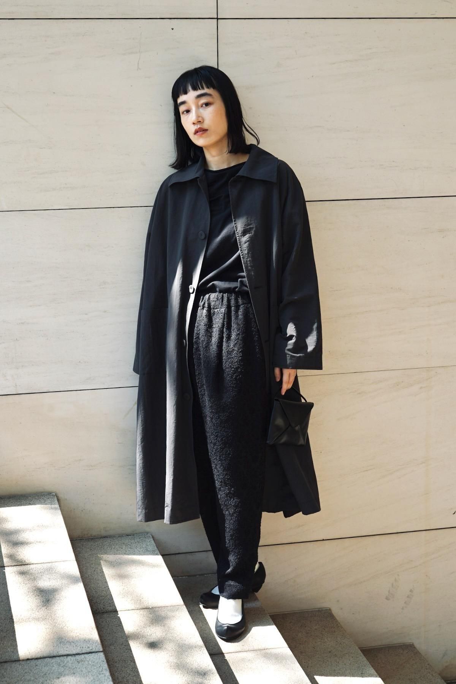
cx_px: 228
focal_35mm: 52
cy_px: 342
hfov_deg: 26.0
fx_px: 988
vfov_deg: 38.2
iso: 100
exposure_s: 1/160
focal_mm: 52
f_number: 5
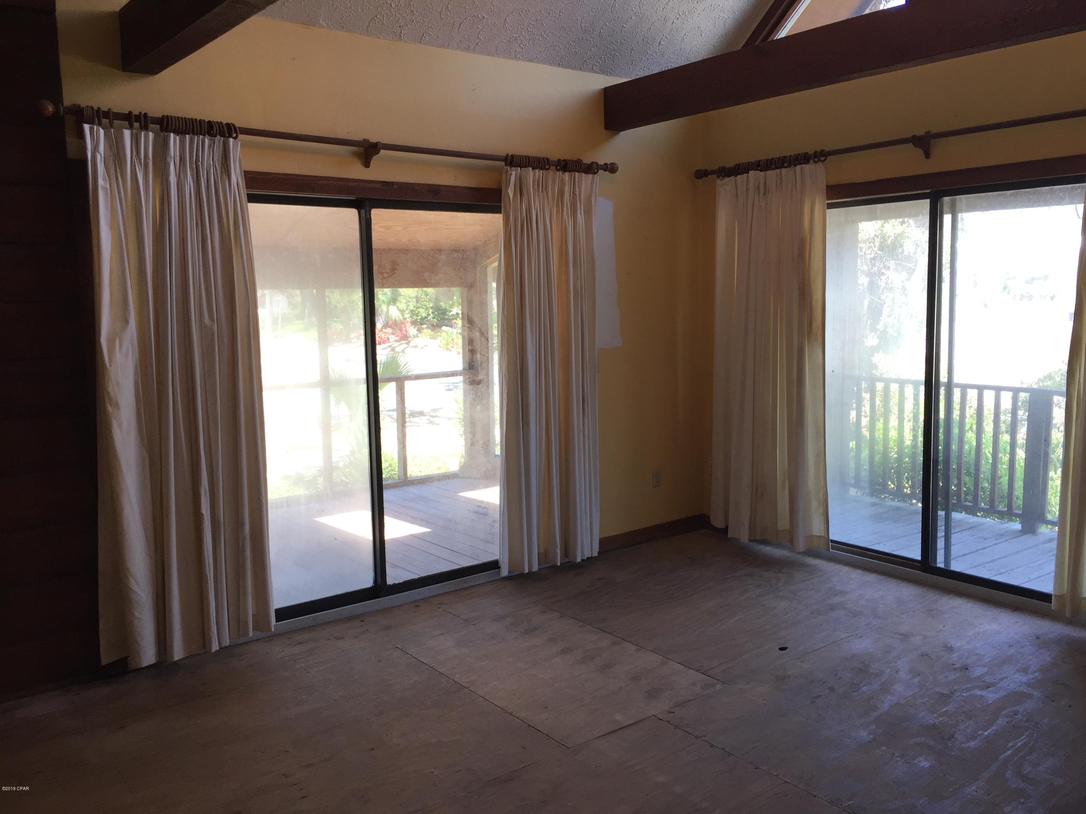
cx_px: 543
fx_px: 910
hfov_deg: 61.7
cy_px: 407
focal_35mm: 29
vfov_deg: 48.2
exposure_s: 1/120
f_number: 2.2
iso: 50
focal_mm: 4.15
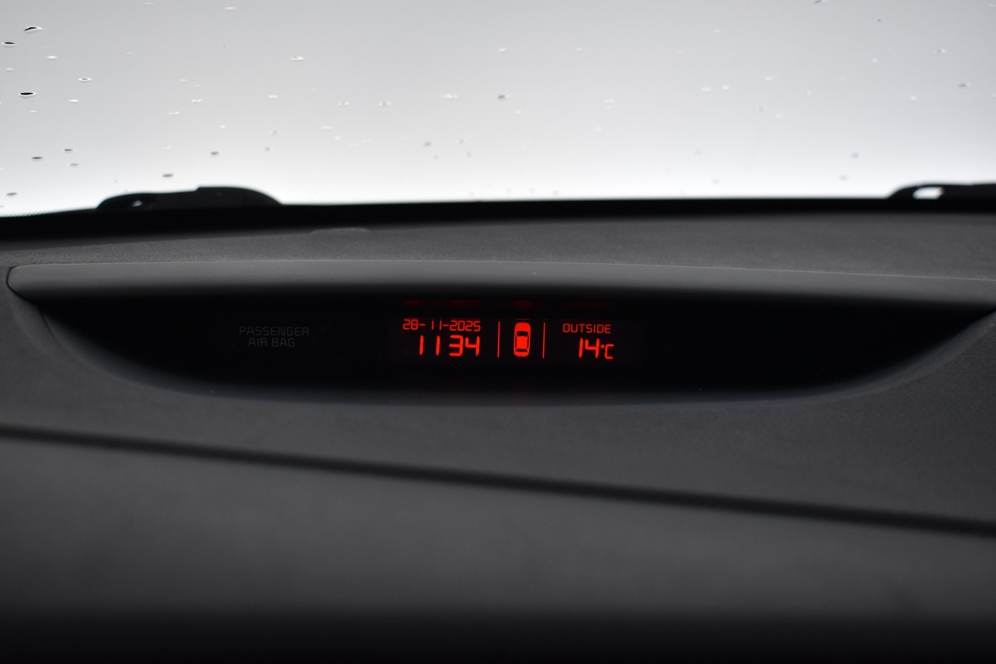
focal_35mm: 45
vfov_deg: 29.9
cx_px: 498
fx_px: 1245
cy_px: 332
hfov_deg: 43.6
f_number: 4.2
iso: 800
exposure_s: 1/50
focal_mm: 30
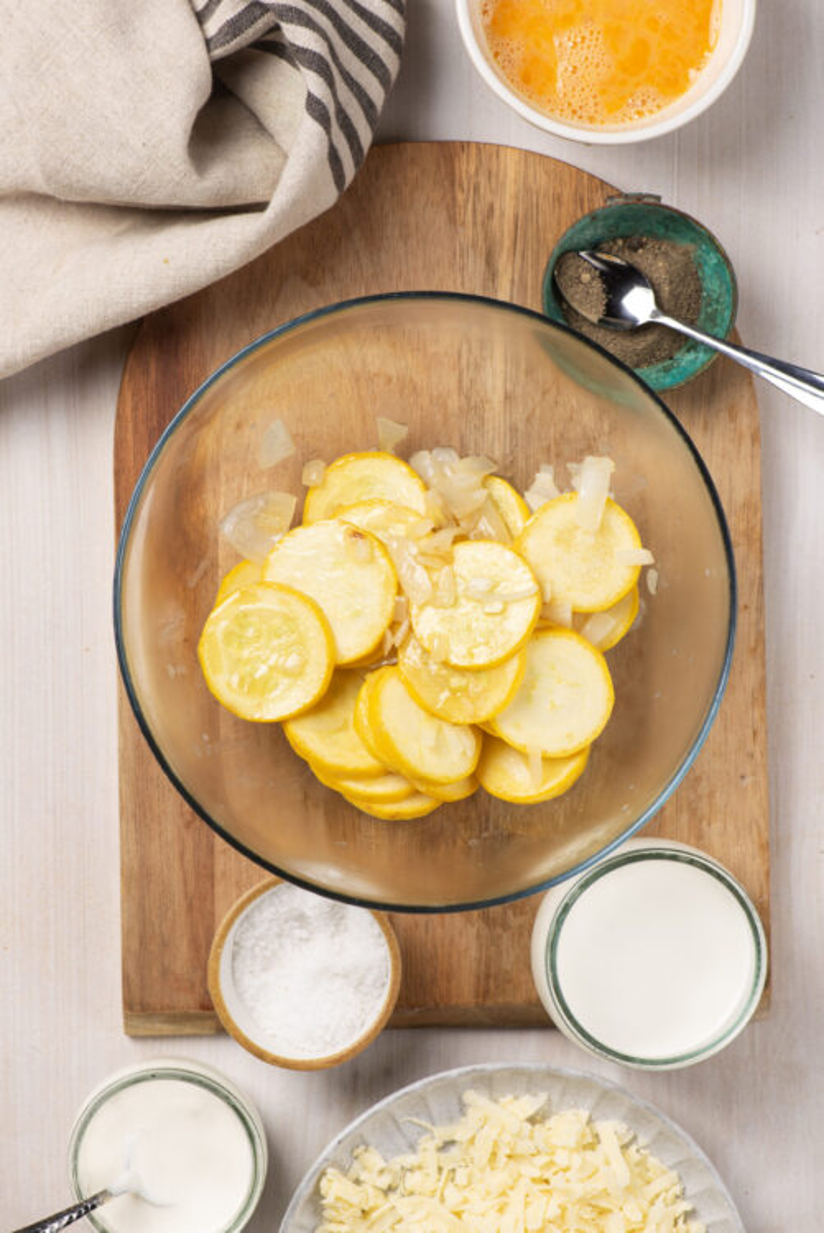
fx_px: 3600
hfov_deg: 13.1
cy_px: 616
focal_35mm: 105
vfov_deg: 19.4
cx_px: 412
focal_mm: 105
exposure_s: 1/160
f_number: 9
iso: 100
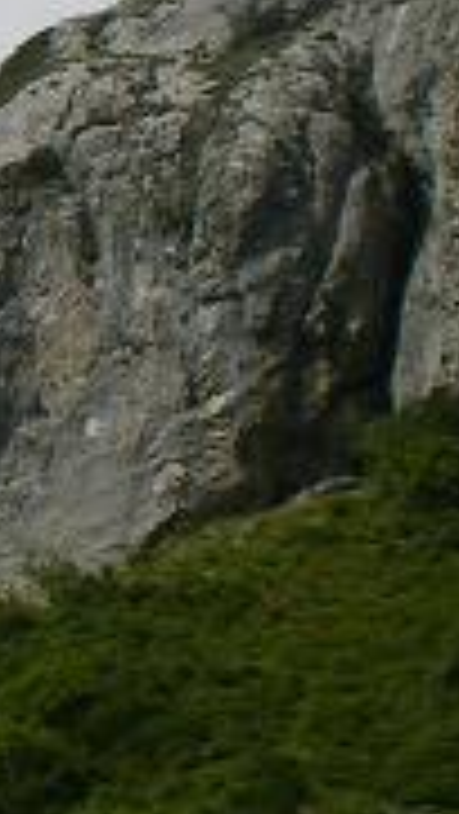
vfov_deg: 17.7
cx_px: -711
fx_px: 2614
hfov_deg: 8.9
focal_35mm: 121
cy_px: 450
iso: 64
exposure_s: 1/640
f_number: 4.6
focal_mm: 6.3
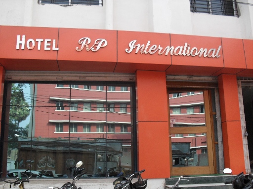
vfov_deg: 37.7
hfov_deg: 49.0
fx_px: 278
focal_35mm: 38
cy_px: 94
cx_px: 126
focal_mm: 6.3
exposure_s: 1/180
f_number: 2.8
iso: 80
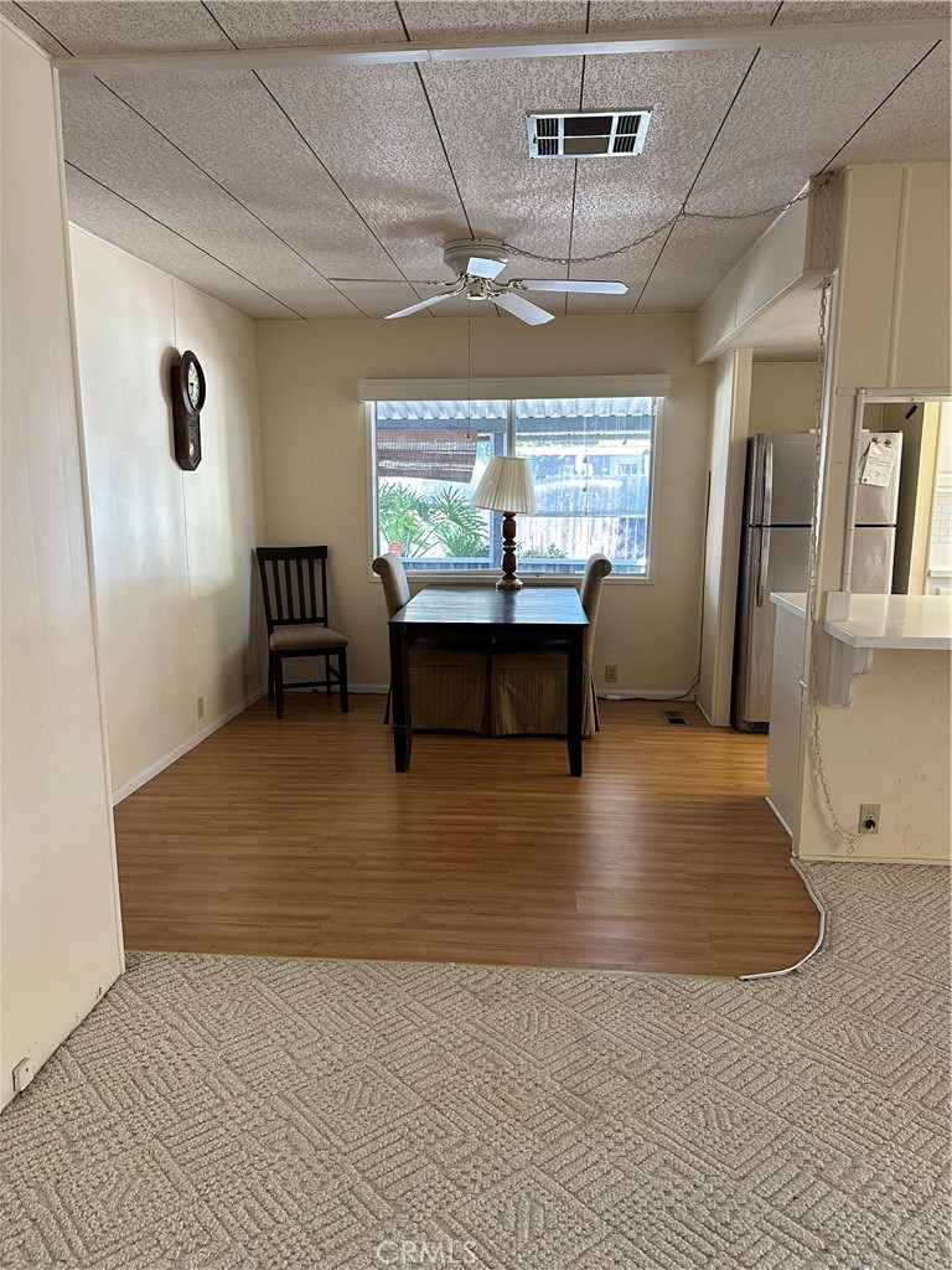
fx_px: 880
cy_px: 635
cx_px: 476
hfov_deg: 56.8
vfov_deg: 71.6
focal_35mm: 24
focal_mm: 6.86
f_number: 1.78
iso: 200
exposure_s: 1/120
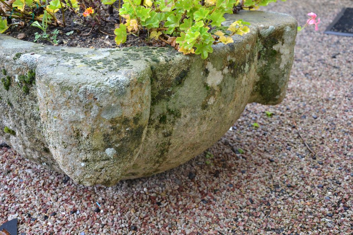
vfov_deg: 28.1
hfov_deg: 41.1
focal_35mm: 48
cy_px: 118
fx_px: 471
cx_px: 176
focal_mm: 32
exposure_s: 1/60
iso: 400
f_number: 4.2
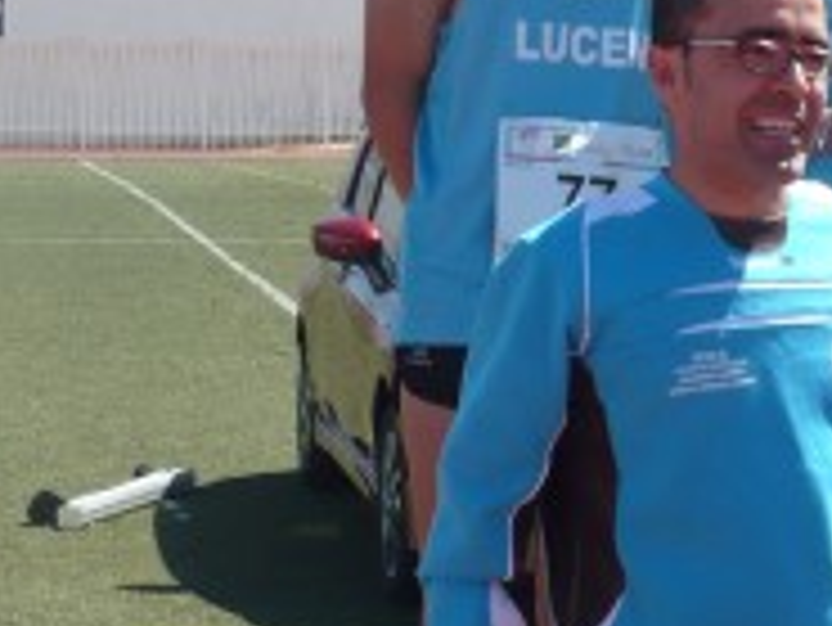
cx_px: 1138
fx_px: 2910
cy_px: 144
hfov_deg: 15.4
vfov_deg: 12.2
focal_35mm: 121
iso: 100
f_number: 8
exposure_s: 1/125
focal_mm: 5.8
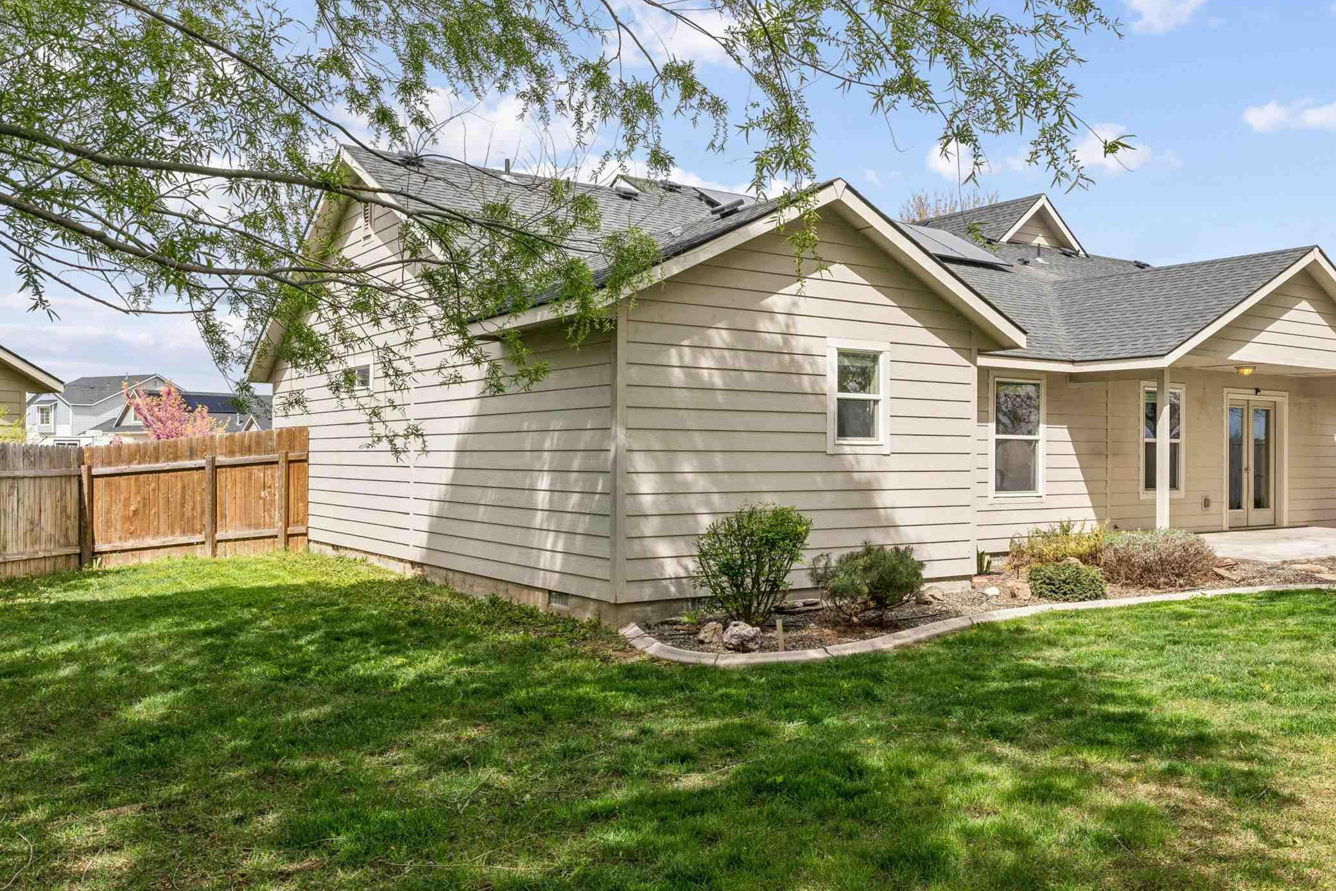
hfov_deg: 59.3
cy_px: 469
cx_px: 837
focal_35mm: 31
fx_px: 1156
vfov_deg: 42.1
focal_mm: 21.1
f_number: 13
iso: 400
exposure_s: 1/200
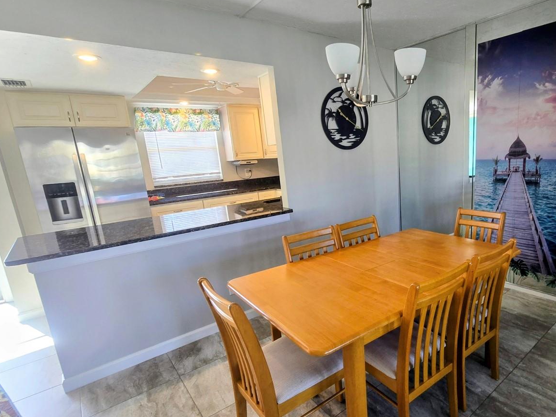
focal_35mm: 18
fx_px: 289
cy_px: 228
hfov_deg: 85.6
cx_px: 356
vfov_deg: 71.4
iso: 64
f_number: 2.2
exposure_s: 1/60
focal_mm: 2.2
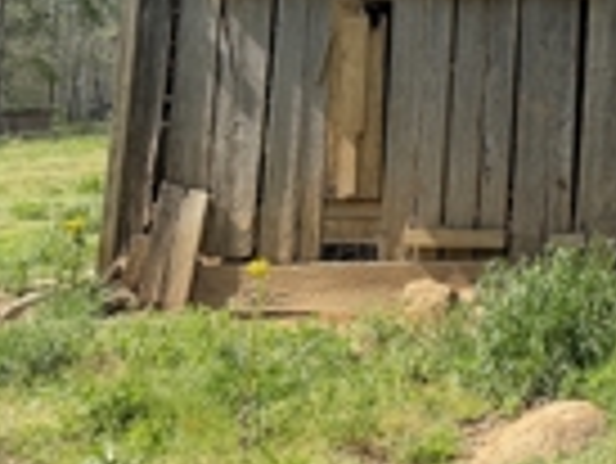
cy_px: -59
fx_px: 1247
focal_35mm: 70
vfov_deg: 20.0
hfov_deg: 23.2
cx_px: 886
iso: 100
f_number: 1.78
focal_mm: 6.76
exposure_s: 1/2169
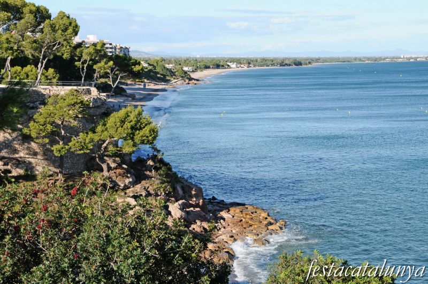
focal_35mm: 75
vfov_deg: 18.1
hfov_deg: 27.0
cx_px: 214
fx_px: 890
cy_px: 142
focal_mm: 50
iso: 200
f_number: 10
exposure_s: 1/400
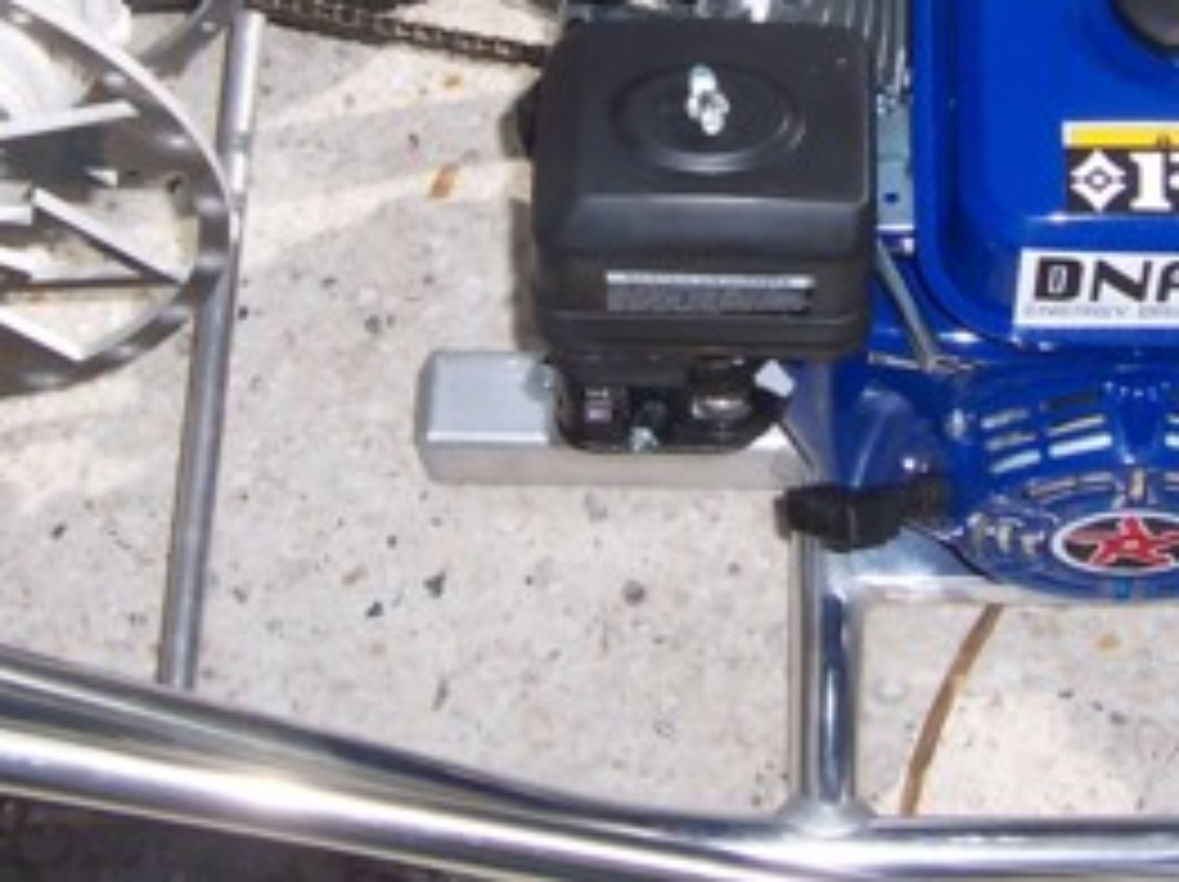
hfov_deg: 22.2
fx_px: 2994
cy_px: -9
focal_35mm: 88
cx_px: 752
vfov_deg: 16.4
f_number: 5.6
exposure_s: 1/1000
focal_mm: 5.6
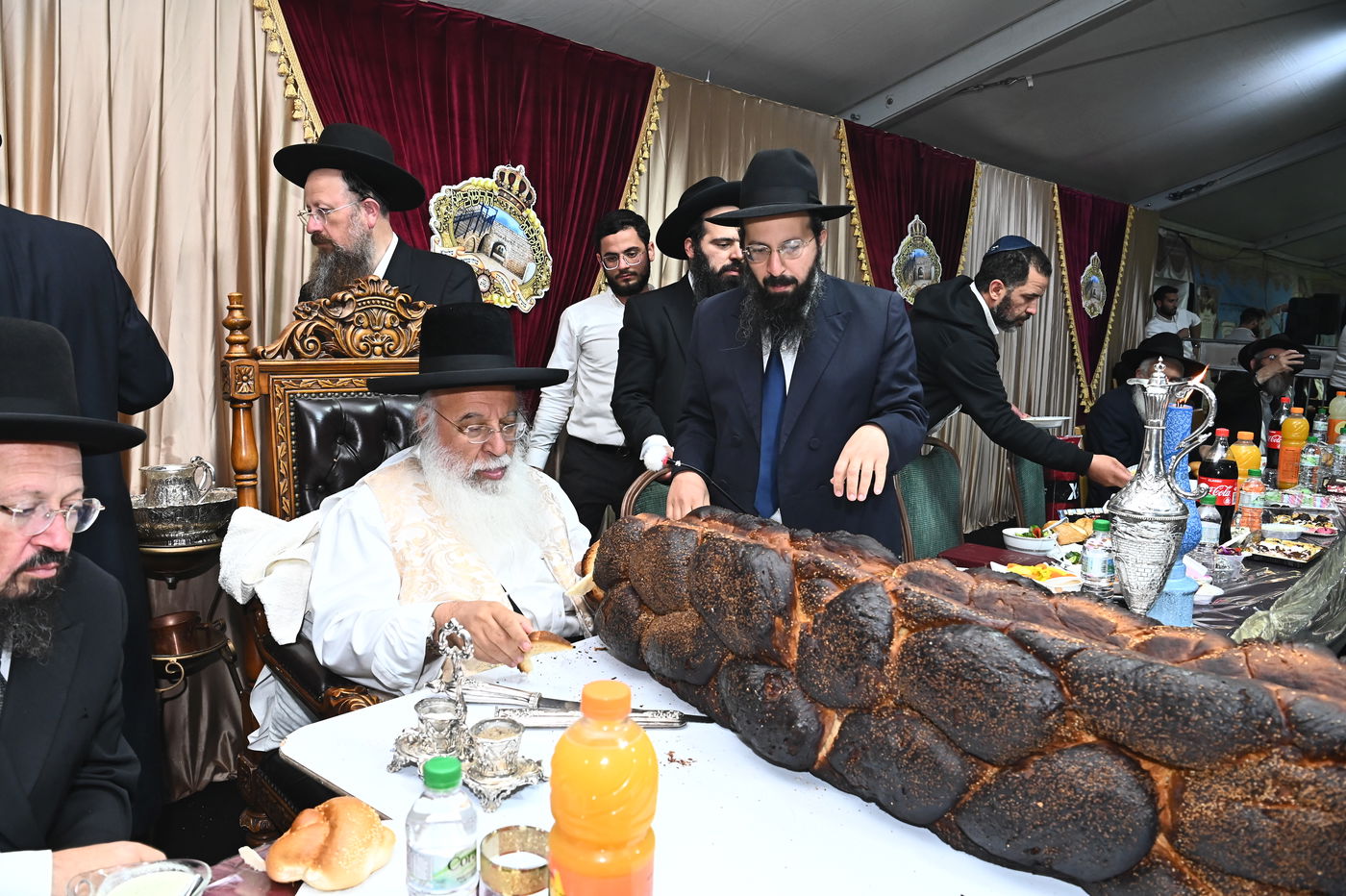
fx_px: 1046
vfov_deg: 46.4
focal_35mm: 28
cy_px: 448
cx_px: 673
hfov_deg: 65.5
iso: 2000
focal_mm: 28
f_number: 8
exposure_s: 1/200
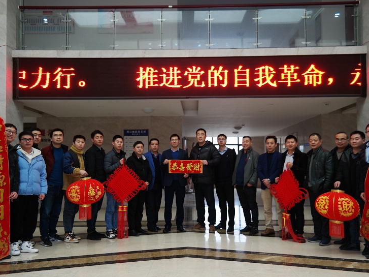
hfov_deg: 55.4
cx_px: 184
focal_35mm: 33
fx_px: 352
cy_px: 143
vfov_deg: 42.9
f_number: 3.5
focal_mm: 19
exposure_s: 1/40
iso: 200
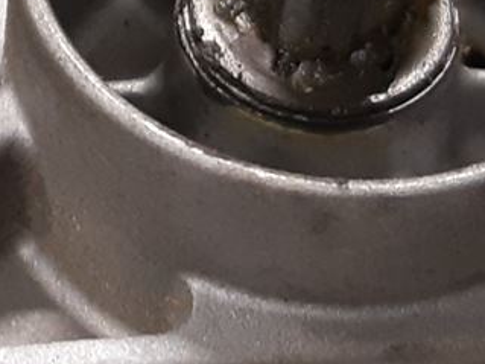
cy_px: 49
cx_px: -269
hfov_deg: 11.3
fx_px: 2339
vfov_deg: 8.9
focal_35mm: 167
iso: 200
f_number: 1.7
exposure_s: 1/50
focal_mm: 3.93
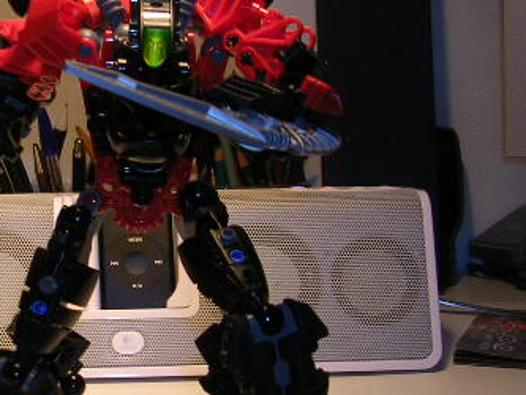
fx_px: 1110
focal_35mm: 73
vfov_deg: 20.2
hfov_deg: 26.3
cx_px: 118
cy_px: 223
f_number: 2.8
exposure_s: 1/30
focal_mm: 5.8
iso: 50
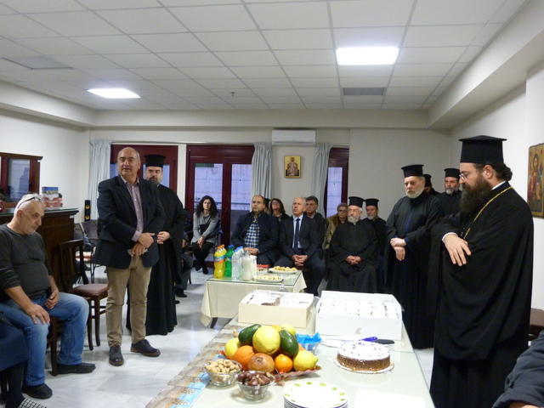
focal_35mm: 30
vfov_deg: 46.8
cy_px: 204
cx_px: 272
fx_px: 471
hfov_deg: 60.0
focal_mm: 5.4
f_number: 3
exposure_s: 1/10
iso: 400
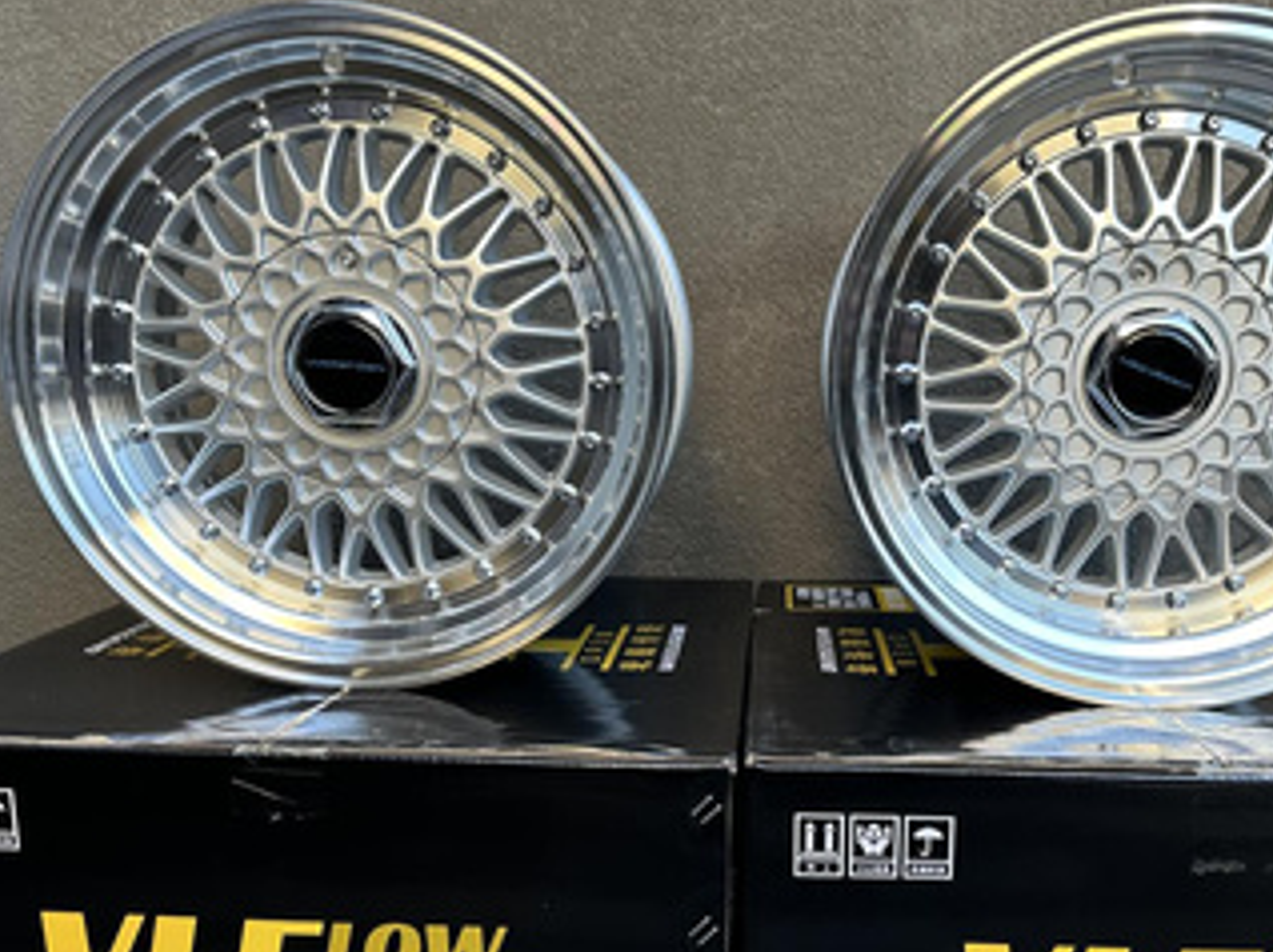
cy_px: 580
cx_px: 737
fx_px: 1249
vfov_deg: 41.5
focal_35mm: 34
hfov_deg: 53.8
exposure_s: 1/123
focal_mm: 6.86
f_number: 1.78
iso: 50
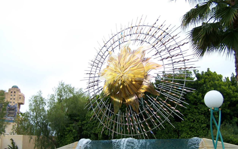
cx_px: 118
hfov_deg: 48.2
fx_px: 266
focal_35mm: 41
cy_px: 90
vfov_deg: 31.2
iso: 80
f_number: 2.8
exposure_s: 1/320
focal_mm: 6.3
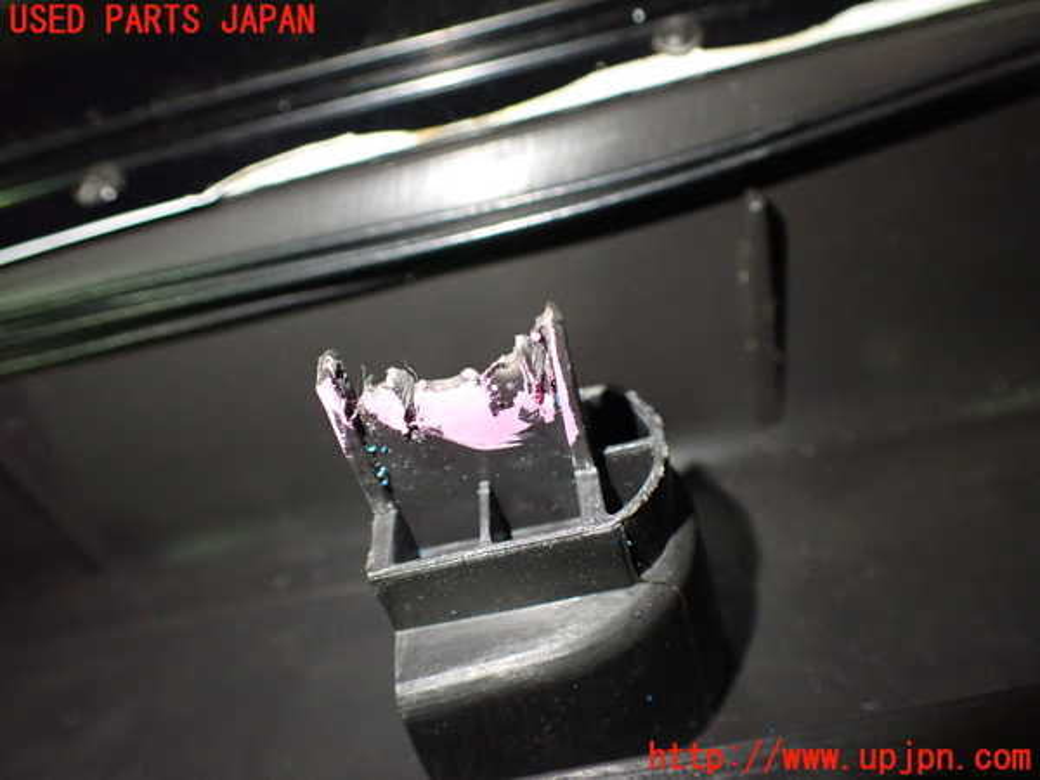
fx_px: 901
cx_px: 520
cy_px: 390
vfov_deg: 46.8
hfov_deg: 60.0
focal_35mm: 30
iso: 800
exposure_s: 1/100
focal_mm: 5.4
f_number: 2.3
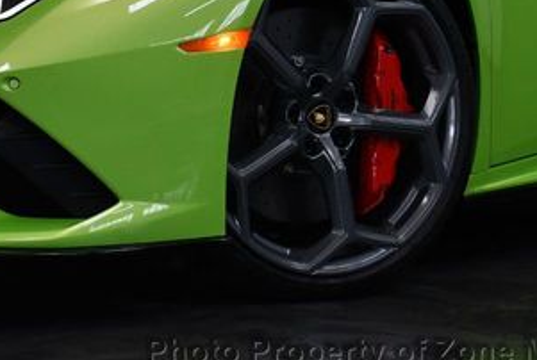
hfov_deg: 8.8
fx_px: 3497
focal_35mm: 234
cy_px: 3
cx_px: 120
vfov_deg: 5.9
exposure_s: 1/250
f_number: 5.6
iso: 800
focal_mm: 55
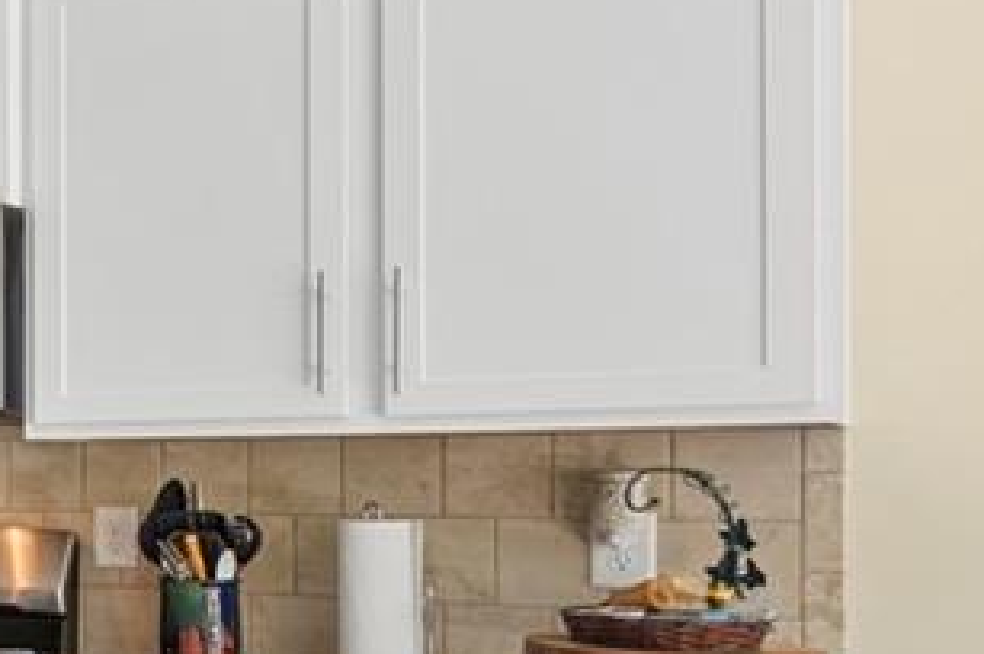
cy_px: 508
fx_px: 1365
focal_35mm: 50
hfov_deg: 25.1
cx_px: -625
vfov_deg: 26.5
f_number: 8
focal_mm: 10
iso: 250
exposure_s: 1/1.67
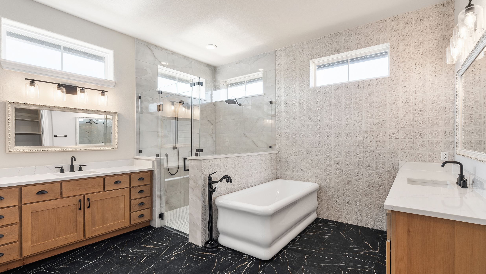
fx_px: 219
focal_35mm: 17
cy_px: 144
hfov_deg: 95.9
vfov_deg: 63.9
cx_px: 243
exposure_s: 1/4
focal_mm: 16
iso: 400
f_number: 10
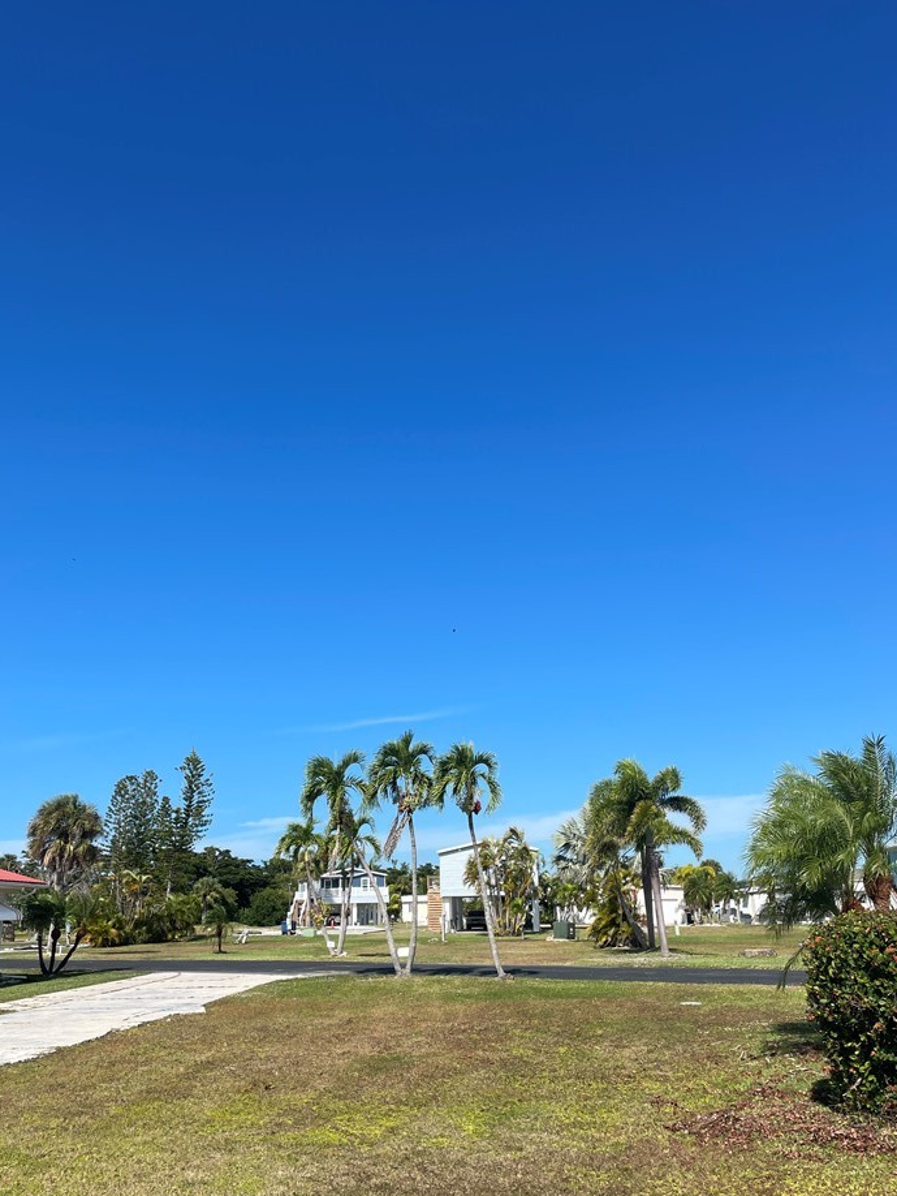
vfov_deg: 61.6
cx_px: 428
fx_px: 1001
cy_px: 642
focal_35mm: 29
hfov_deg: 48.2
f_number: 1.6
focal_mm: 4.2
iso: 32
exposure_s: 1/4651
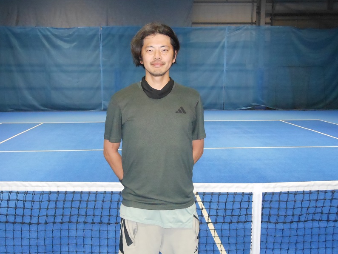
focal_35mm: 43
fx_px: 420
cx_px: 154
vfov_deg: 33.6
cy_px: 133
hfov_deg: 43.8
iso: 640
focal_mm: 6.8
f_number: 3.6
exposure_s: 1/30
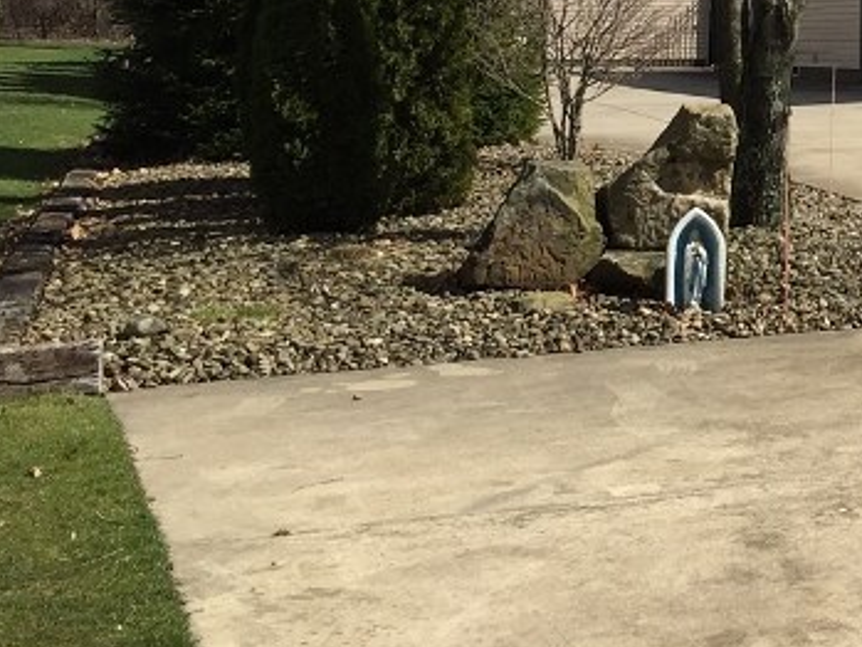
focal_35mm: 85
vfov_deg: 16.7
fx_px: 2117
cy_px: -119
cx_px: 1240
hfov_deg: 20.2
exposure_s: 1/2639
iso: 32
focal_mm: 4.15
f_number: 2.2
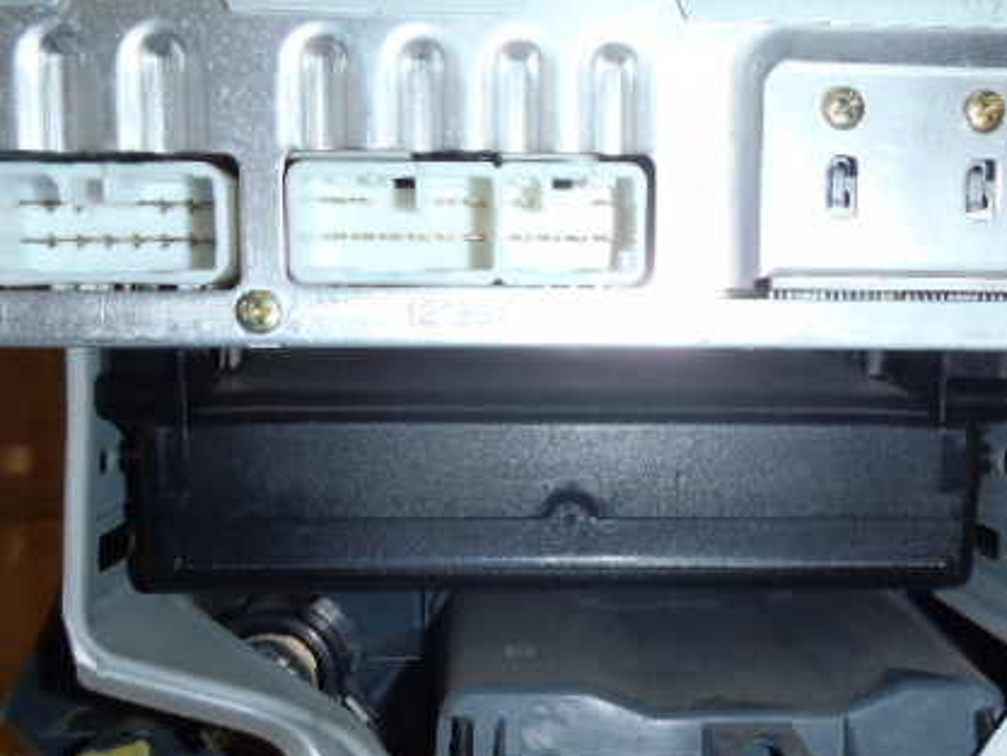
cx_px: 580
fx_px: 1251
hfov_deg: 43.7
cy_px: 440
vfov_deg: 33.5
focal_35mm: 43
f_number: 3.9
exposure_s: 1/30
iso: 100
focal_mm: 5
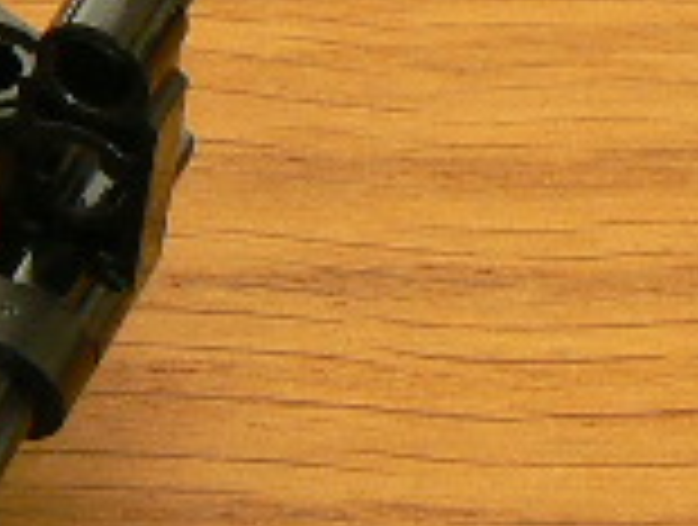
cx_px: -360
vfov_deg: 7.2
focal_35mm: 206
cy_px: 315
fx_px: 4163
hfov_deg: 9.3
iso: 100
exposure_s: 1
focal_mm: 6.1
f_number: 3.6
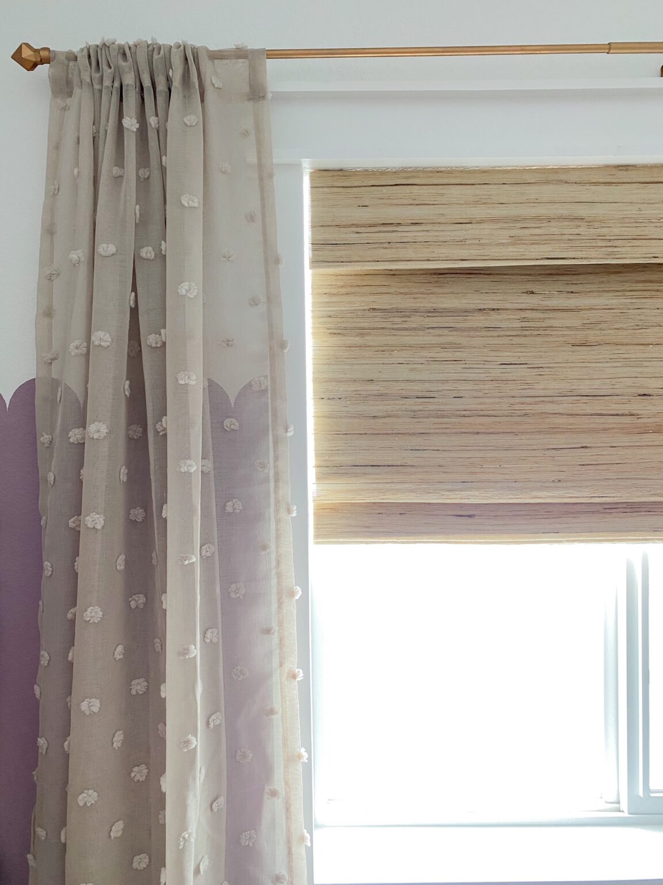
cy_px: 442
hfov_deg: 53.1
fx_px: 664
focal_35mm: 26
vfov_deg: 67.3
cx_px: 332
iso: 200
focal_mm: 4.25
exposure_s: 1/60
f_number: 1.8
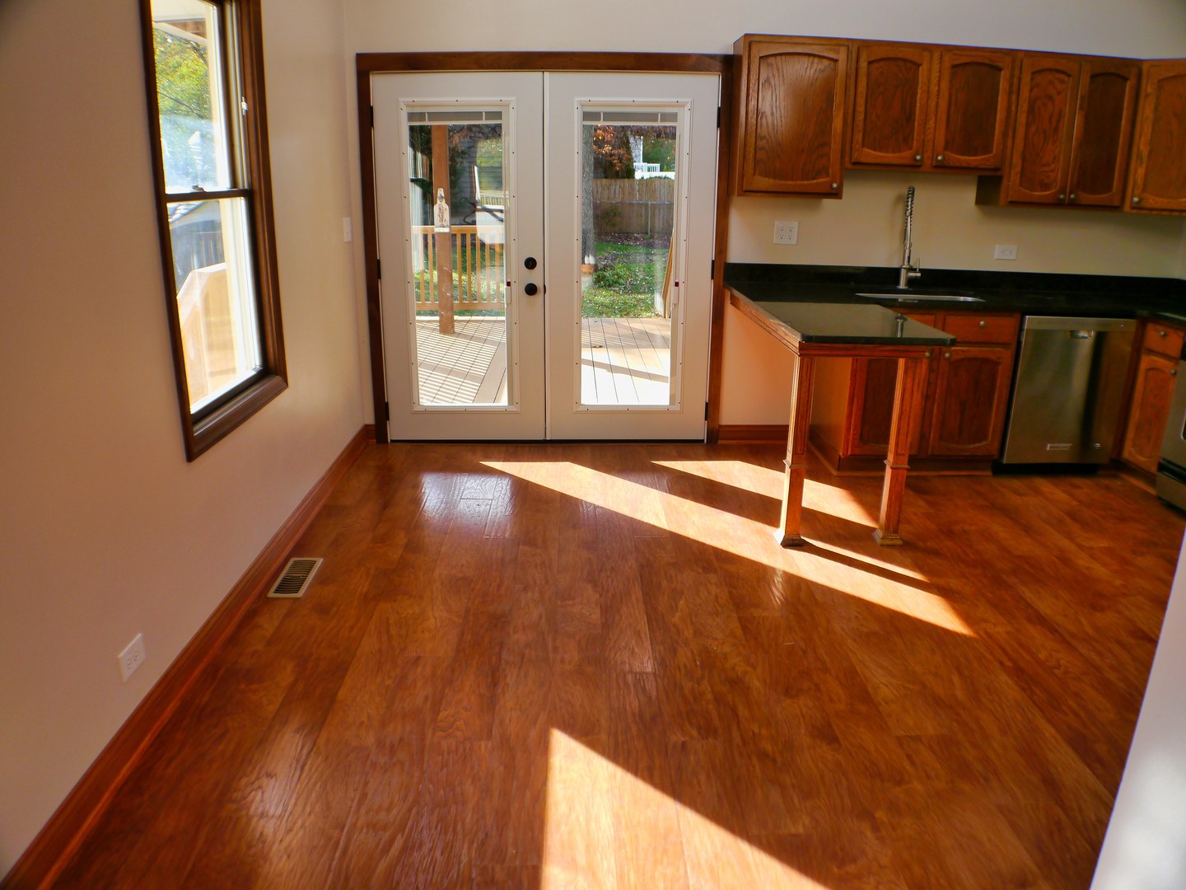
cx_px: 593
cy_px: 445
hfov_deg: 56.8
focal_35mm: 32
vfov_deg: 44.2
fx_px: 1096
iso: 160
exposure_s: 1/125
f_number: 4
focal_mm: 16
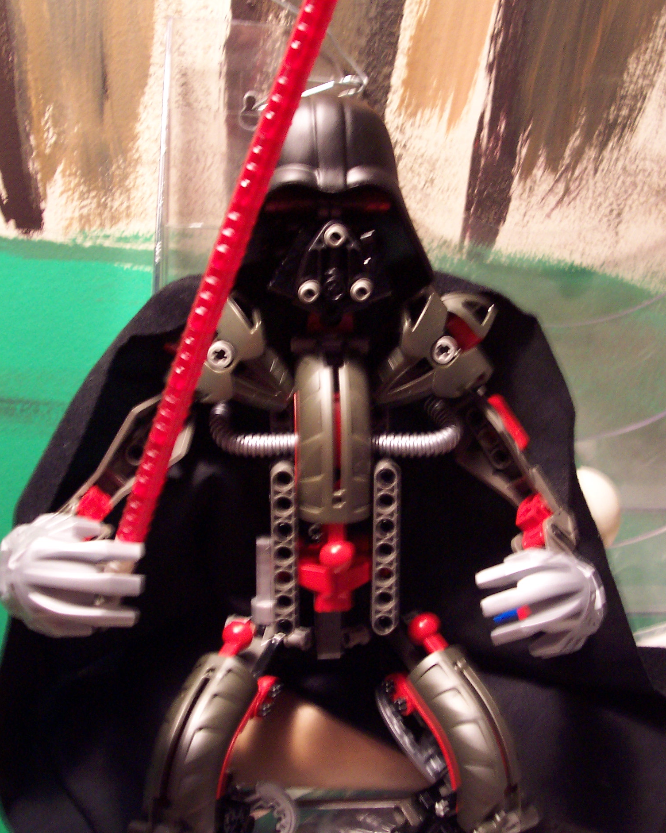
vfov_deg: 46.8
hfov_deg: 38.2
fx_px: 961
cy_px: 397
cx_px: 336
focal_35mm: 39
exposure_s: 1/8
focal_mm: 5.6
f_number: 2.8
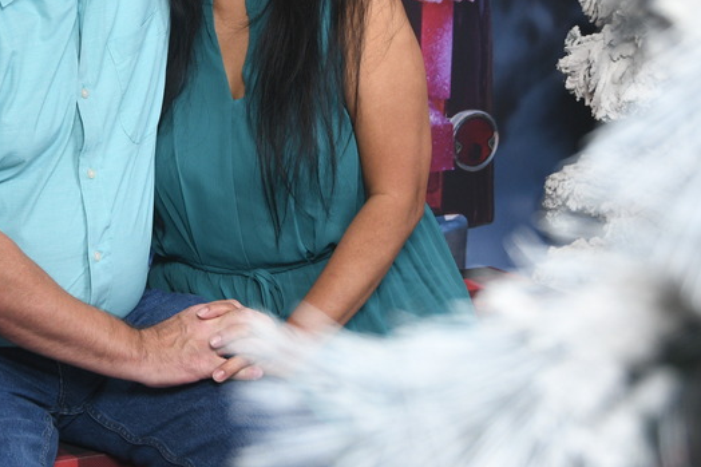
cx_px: 169
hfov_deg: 19.9
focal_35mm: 102
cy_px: 90
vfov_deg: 13.3
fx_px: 1985
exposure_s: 1/125
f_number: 6.3
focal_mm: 35
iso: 640
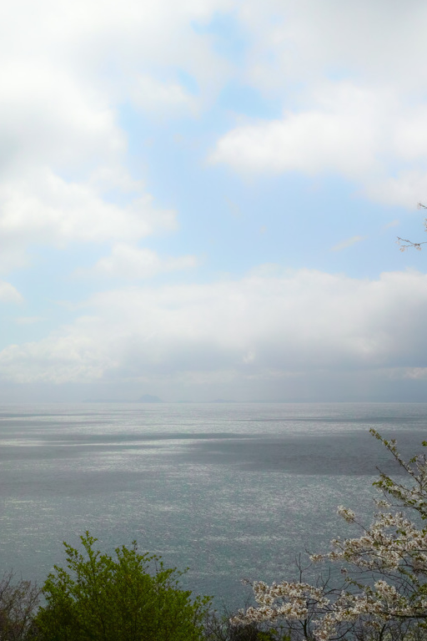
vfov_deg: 33.1
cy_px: 422
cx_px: 175
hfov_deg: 22.6
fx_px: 1067
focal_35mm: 60
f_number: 14
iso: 400
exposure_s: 1/1000
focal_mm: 30
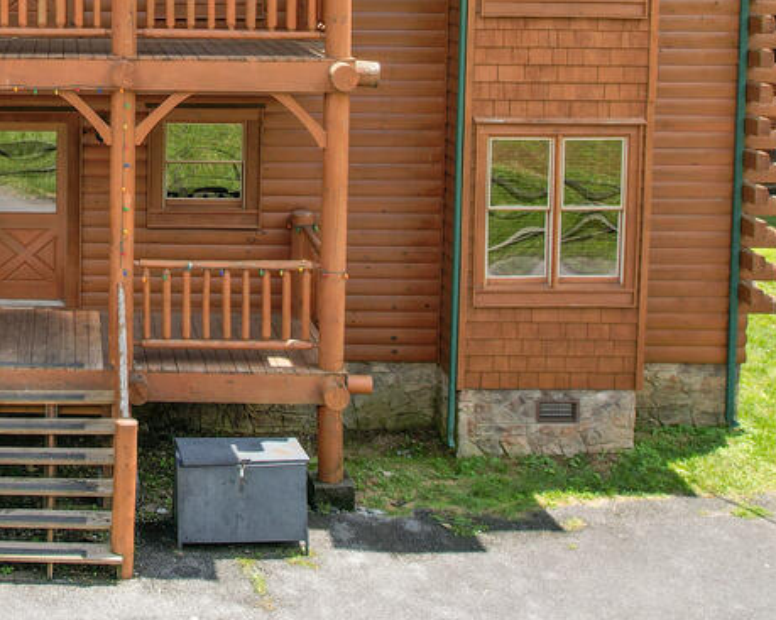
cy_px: -15
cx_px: -2
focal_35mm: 54
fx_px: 1240
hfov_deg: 32.0
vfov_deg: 26.4
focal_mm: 8.38
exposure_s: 1/730
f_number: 2.8
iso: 100
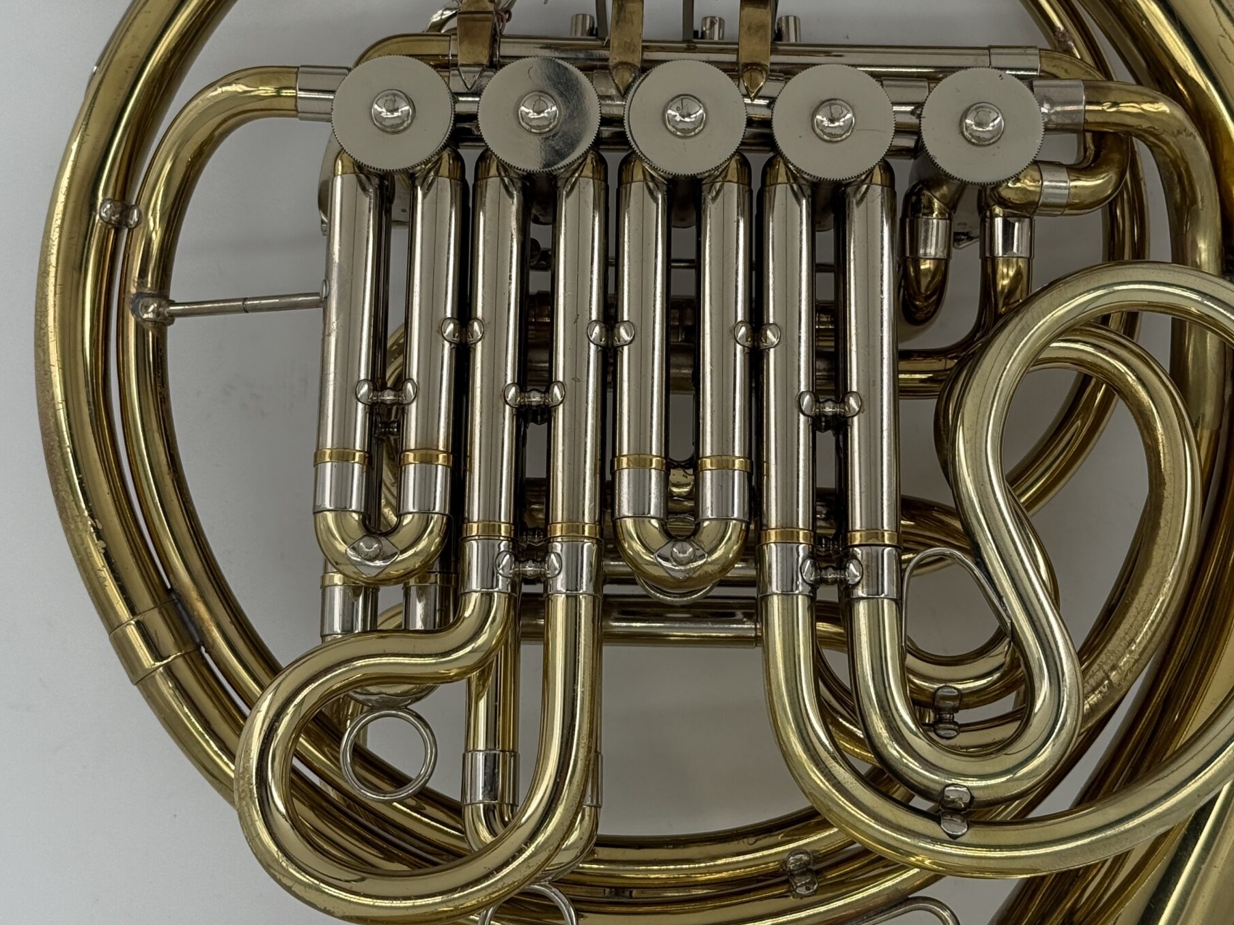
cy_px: 356
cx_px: 639
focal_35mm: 68
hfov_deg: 28.6
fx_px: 2424
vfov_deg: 21.6
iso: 64
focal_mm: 6.76
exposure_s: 1/1307
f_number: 1.78
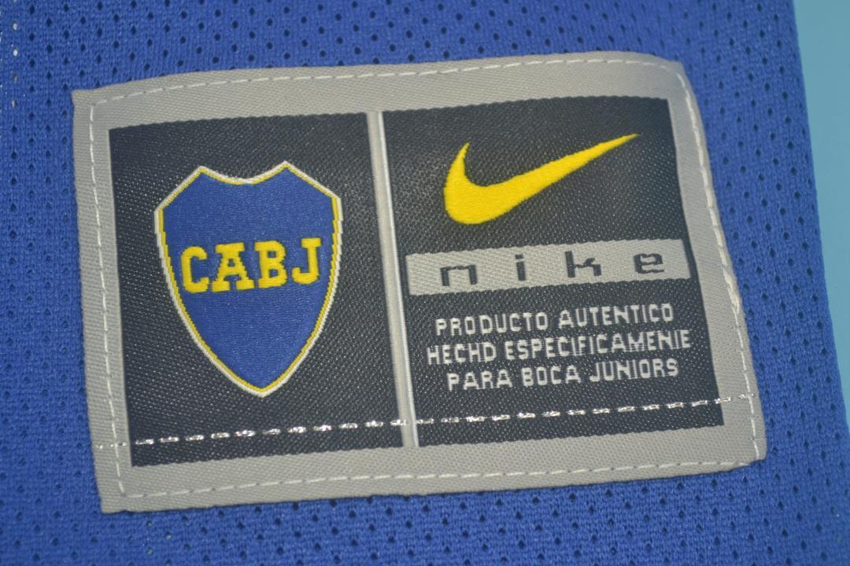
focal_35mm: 82
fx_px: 1948
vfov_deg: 16.6
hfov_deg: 24.6
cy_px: 283
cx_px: 425
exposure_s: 1/60
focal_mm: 55
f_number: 5.6
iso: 200
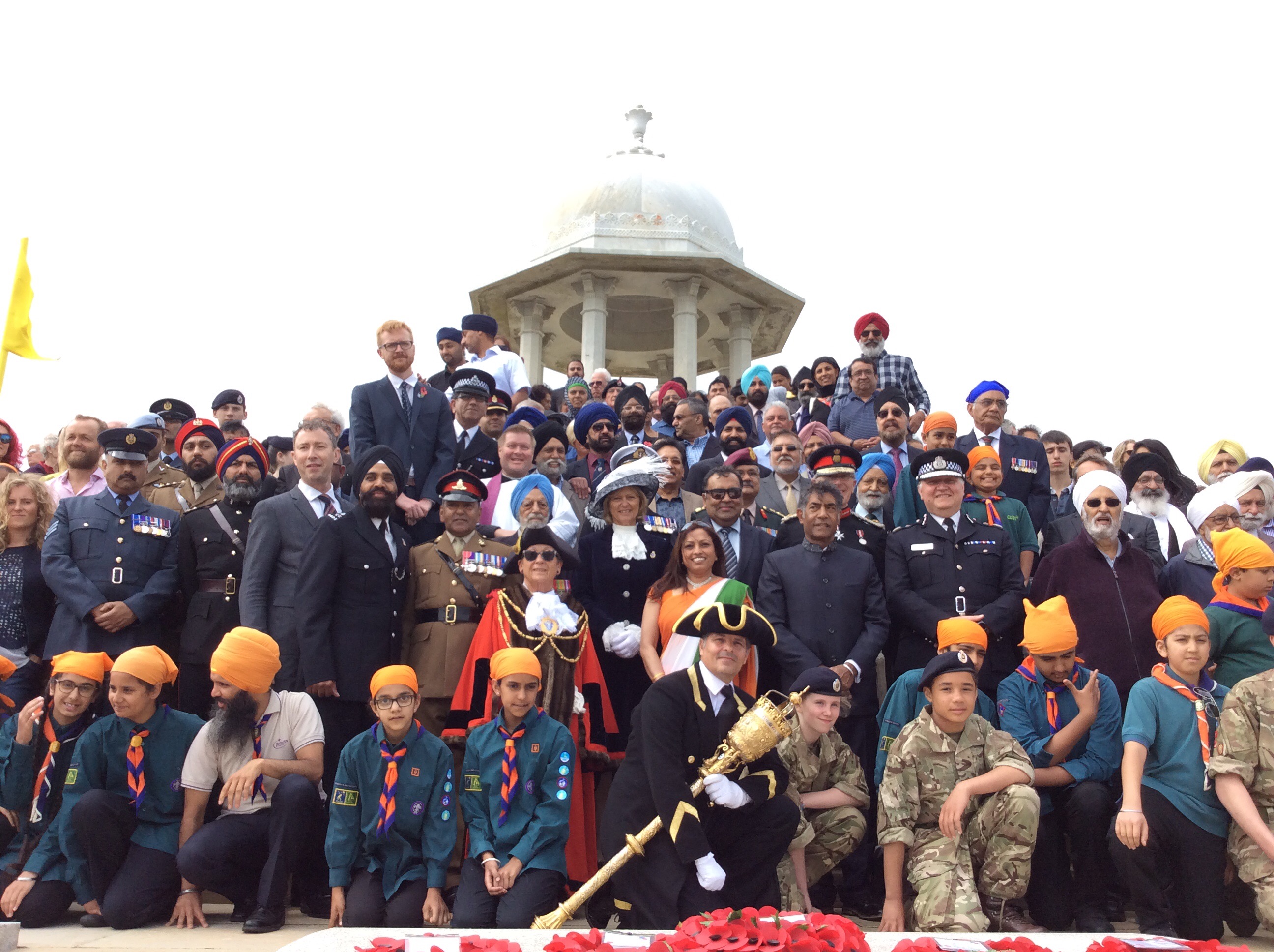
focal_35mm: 32
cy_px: 476
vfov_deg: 44.1
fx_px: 1176
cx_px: 637
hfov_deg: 56.9
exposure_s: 1/657
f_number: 2.4
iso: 32
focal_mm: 3.3
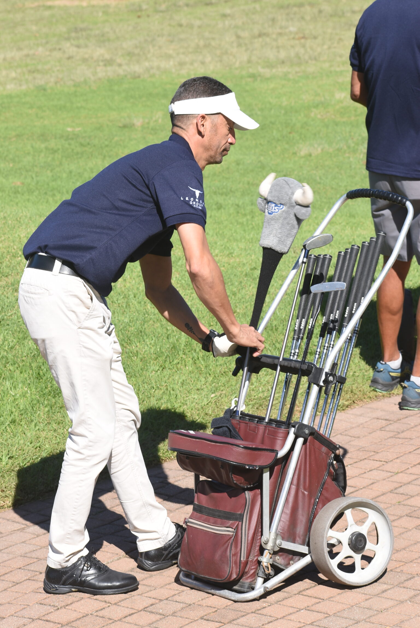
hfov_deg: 10.0
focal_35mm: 138
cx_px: 210
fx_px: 2410
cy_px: 314
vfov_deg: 14.9
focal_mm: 92
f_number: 9
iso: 100
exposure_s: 1/200
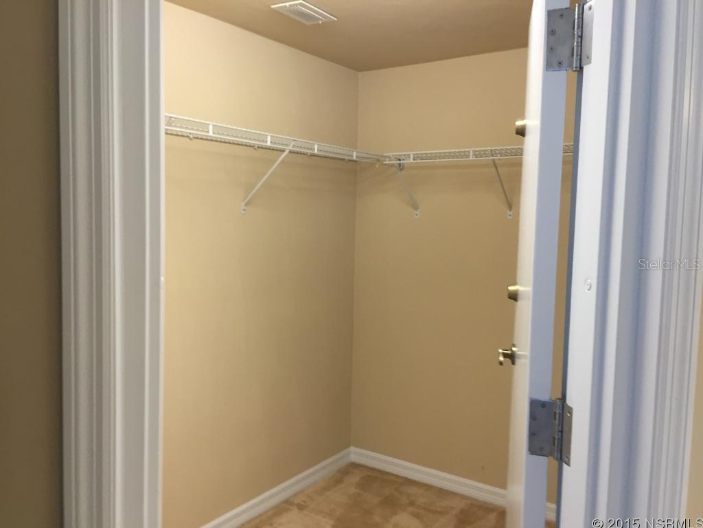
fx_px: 589
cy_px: 264
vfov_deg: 48.3
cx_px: 352
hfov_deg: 61.6
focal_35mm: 29
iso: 64
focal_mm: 4.15
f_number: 2.2
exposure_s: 1/30
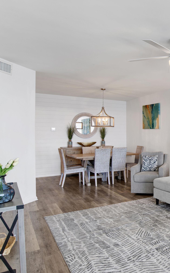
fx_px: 208
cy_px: 136
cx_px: 194
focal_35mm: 28
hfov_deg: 36.4
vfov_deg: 66.5
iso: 200
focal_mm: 18
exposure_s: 1/8
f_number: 11
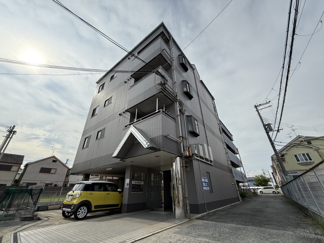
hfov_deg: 102.1
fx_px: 131
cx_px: 162
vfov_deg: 85.7
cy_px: 122
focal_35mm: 14
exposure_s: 1/1901
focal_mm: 2.22
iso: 50
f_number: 2.2
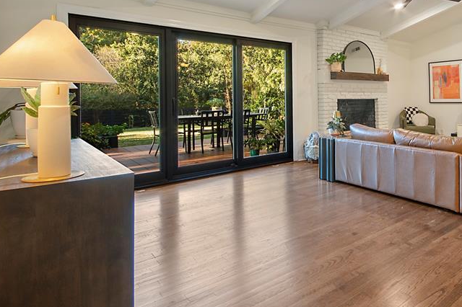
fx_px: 308
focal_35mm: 24
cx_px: 348
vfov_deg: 51.6
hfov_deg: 68.8
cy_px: 91
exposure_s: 1/2.5
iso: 100
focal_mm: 10
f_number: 11
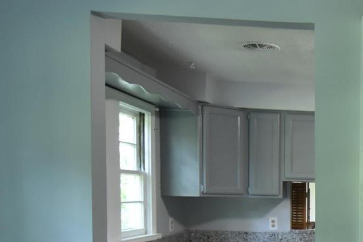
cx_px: 432
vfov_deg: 23.7
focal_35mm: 55
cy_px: 237
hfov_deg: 30.8
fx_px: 555
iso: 800
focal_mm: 14
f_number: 4
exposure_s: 1/60
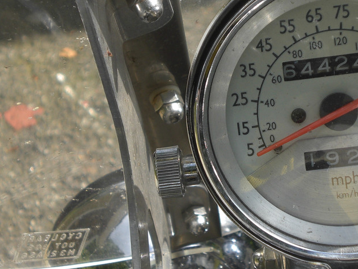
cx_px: 244
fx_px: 1324
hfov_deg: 15.4
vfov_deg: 11.6
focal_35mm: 128
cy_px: 119
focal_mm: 12.47
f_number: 4.5
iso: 50
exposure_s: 1/200
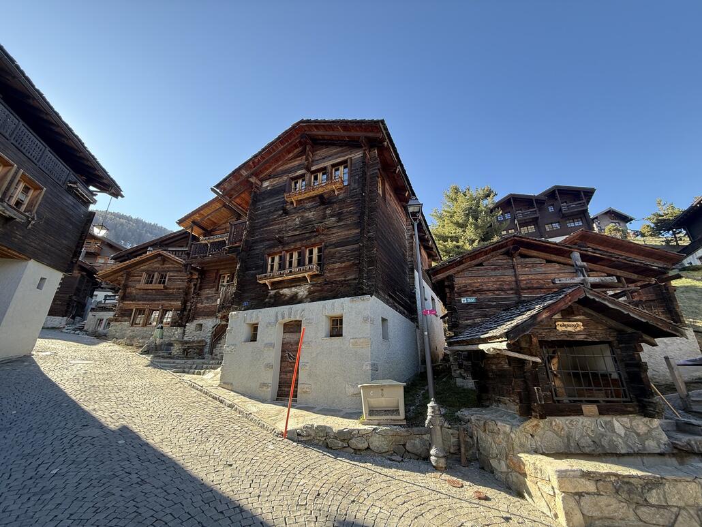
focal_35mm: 14
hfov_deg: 102.0
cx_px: 351
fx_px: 284
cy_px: 264
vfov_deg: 85.7
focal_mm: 2.22
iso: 50
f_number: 2.2
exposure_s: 1/162
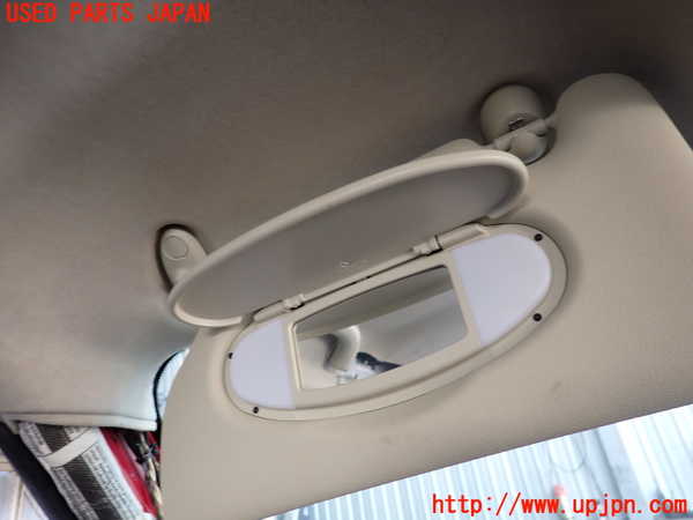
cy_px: 260
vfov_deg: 54.9
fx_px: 500
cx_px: 346
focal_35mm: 25
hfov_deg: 69.4
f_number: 2
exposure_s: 1/60
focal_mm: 4.5
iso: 200
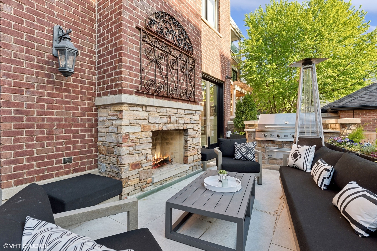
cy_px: 126
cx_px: 188
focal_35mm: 16
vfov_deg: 73.7
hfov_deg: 96.7
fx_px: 168
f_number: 8
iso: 320
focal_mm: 16
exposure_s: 1/80
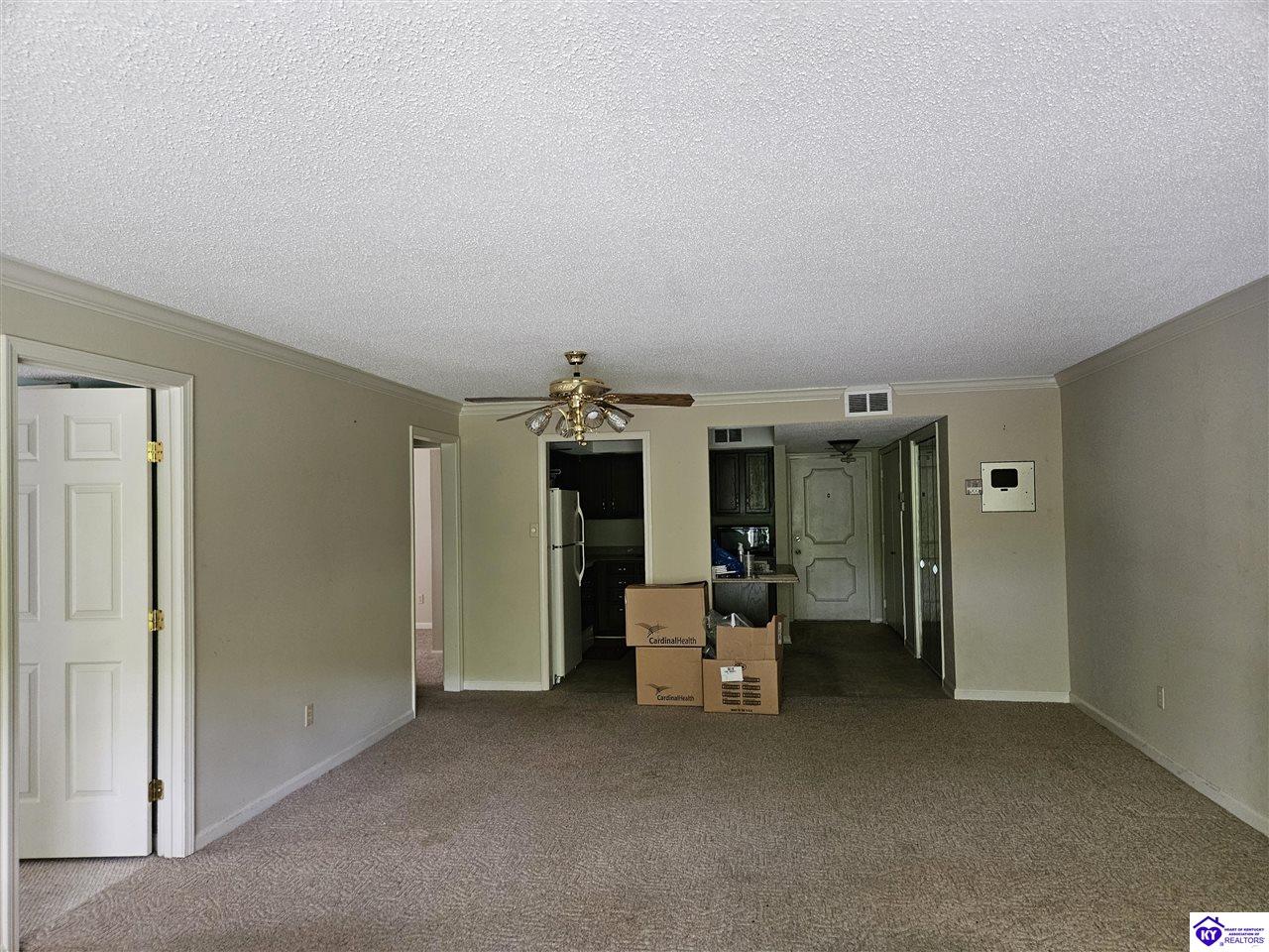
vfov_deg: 58.9
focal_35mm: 23
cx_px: 634
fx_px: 843
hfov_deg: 73.9
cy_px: 476
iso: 500
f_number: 1.8
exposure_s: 1/40
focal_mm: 5.4
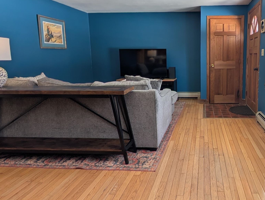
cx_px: 195
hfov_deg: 67.5
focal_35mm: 24
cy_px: 85
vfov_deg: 56.7
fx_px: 184
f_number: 1.7
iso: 84
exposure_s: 1/120
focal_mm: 2.02
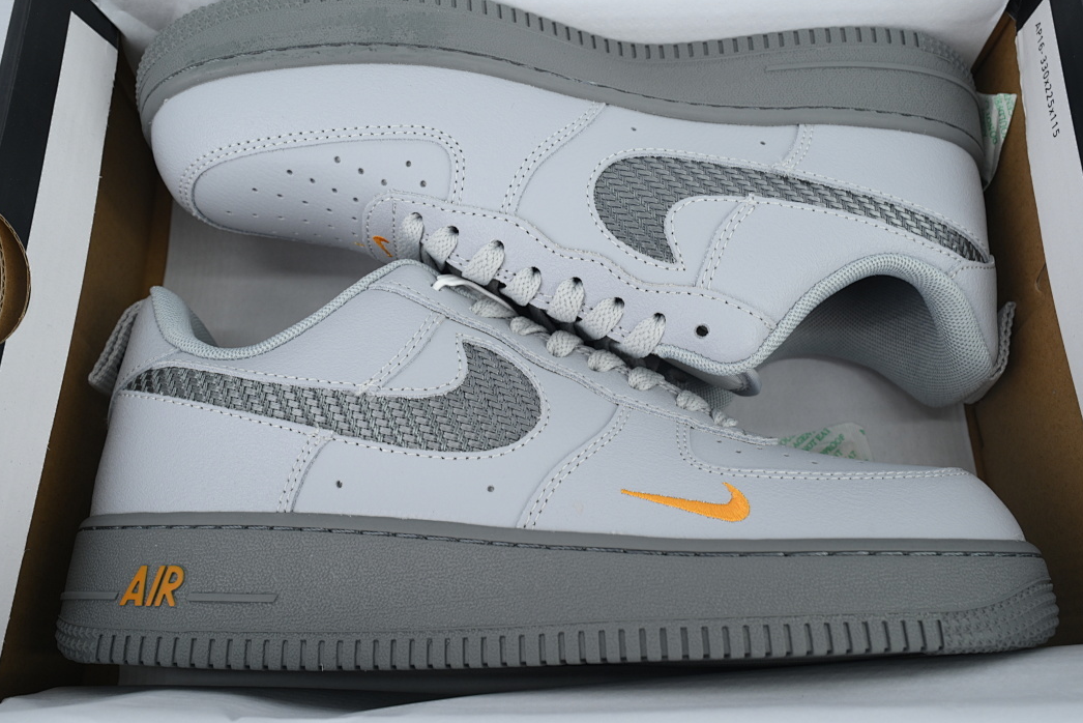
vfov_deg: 41.1
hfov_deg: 58.7
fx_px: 963
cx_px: 534
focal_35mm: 32
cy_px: 351
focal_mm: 31
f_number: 10
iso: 400
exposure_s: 1/100
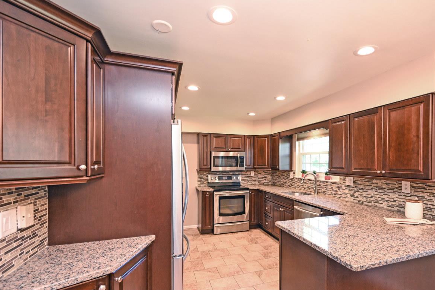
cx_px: 246
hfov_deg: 89.5
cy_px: 165
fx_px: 217
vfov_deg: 67.1
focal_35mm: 18
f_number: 4
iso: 2000
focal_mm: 14
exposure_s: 1/60
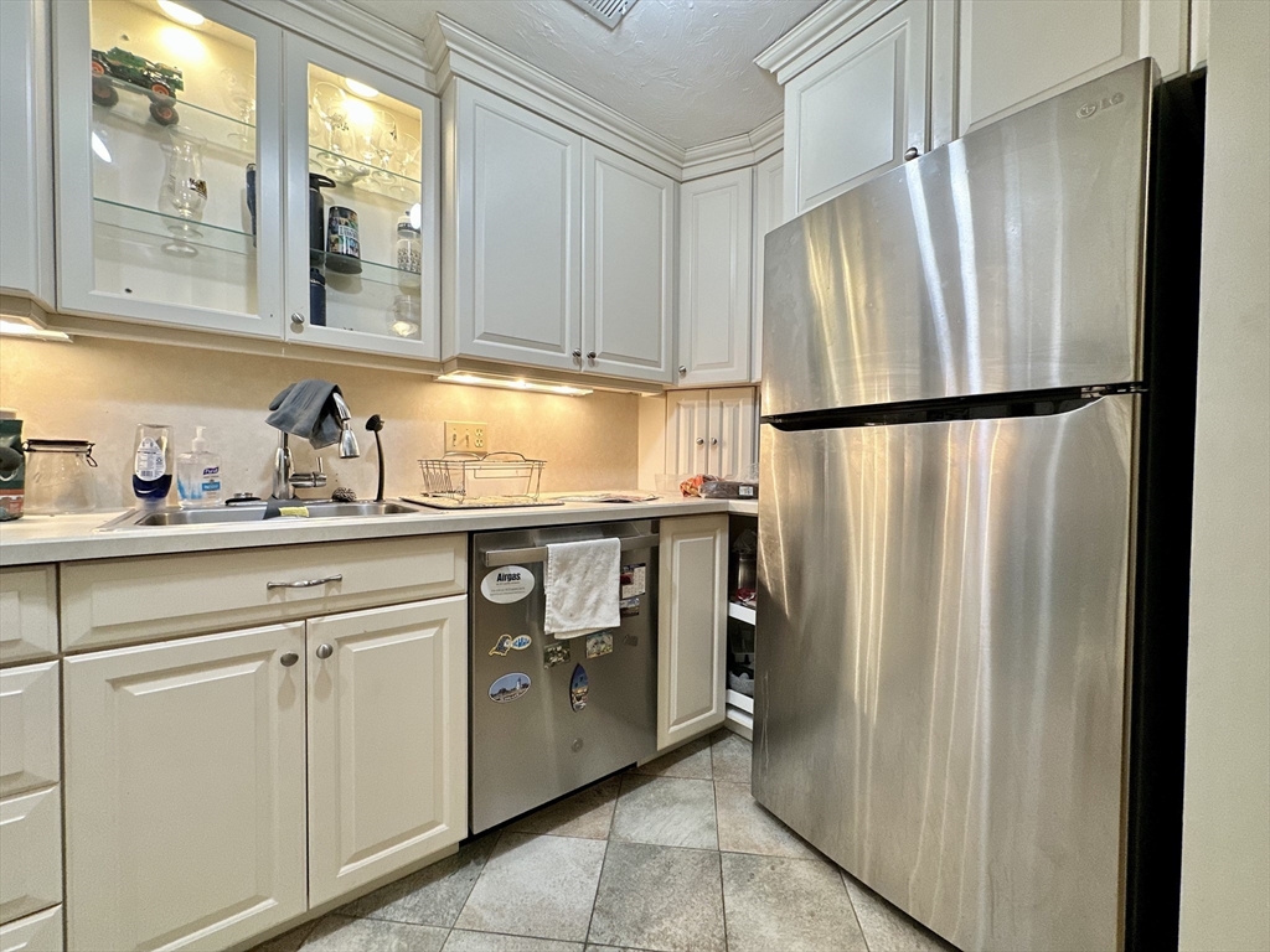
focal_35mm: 14
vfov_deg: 85.7
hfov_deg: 102.1
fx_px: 514
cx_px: 635
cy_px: 476
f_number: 2.2
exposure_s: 1/120
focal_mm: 2.22
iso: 200
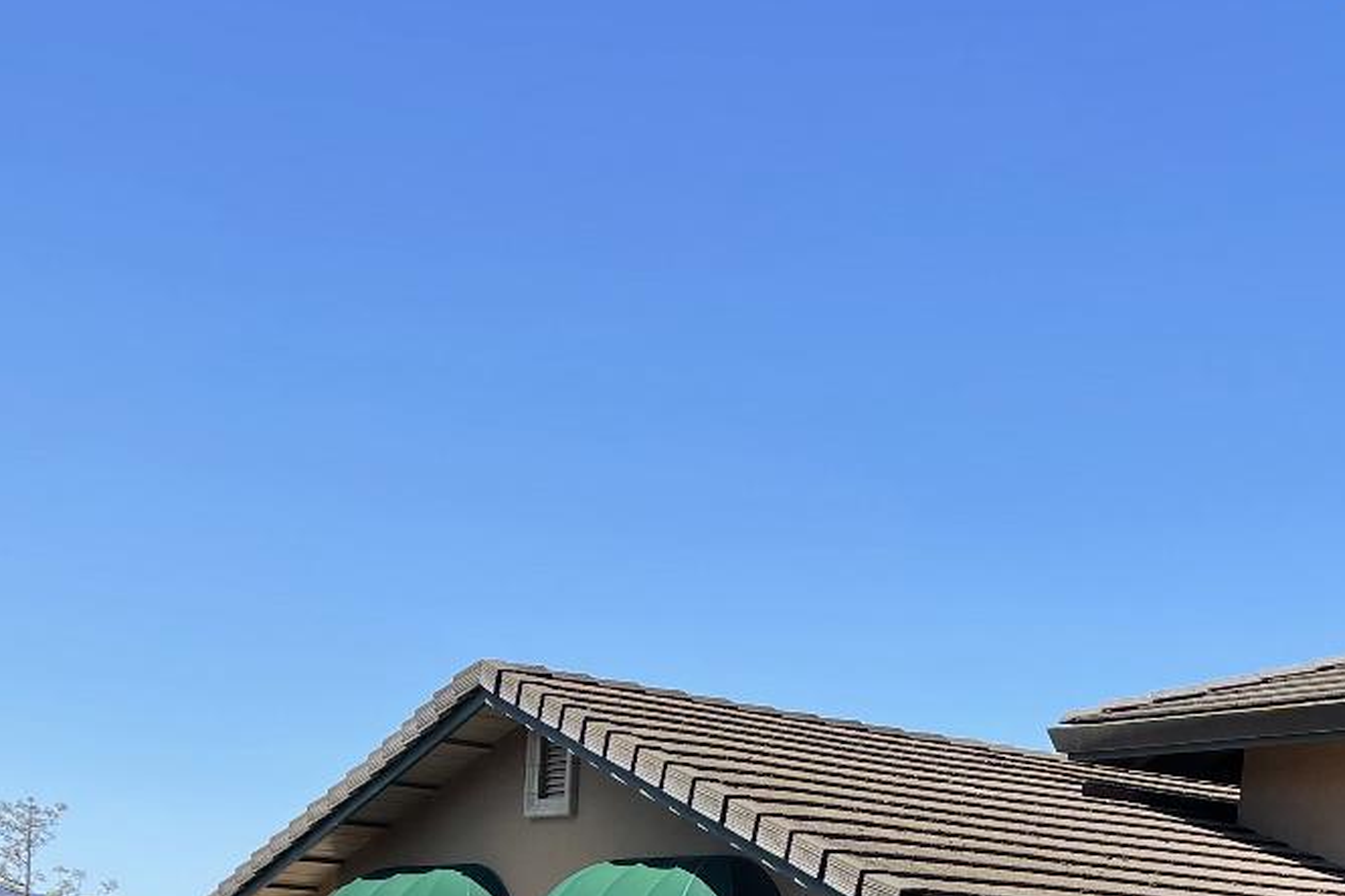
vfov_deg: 20.7
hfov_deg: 32.8
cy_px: 1083
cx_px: 771
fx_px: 2278
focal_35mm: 61
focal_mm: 5.1
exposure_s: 1/2786
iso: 32
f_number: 1.6
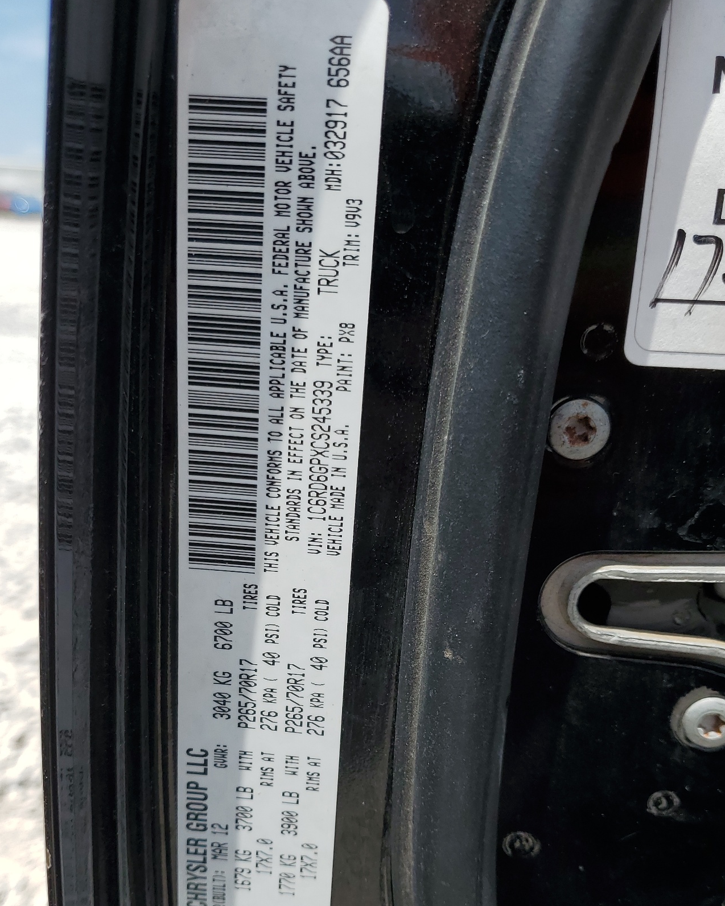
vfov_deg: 52.4
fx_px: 912
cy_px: 548
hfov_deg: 43.3
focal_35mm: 34
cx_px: 324
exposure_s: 1/3333
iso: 50
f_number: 1.5
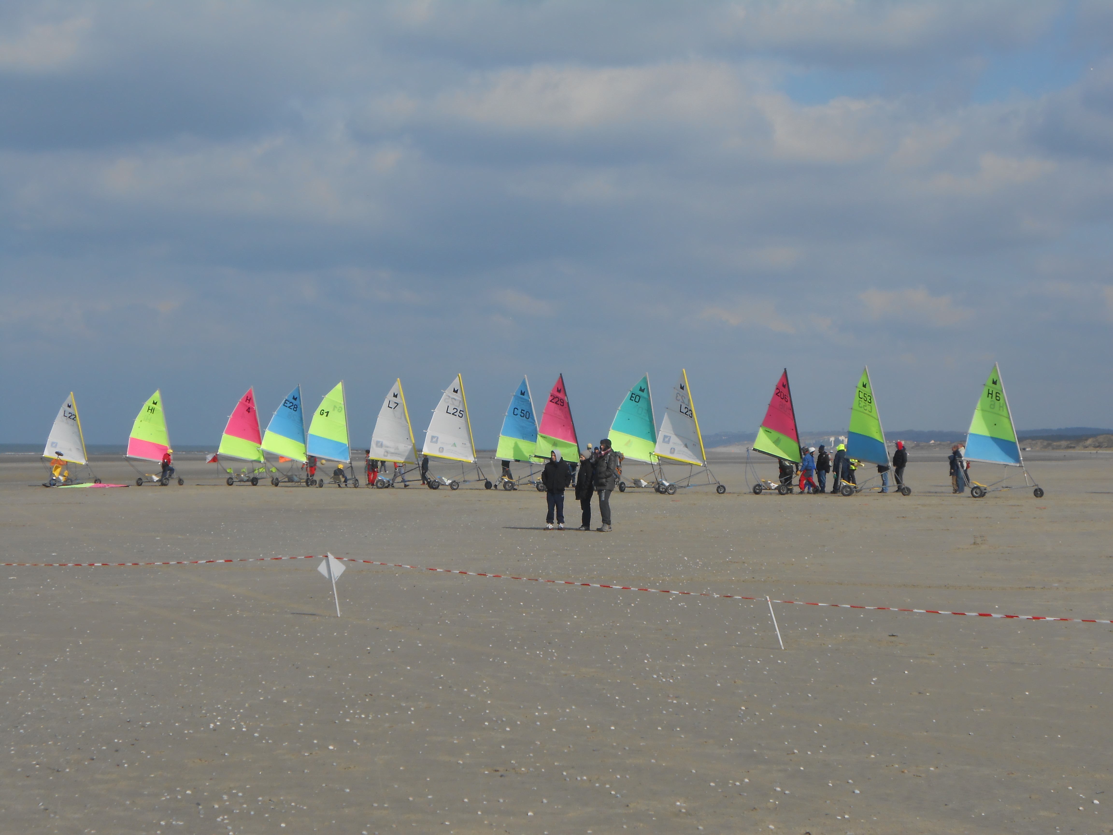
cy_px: 418
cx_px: 556
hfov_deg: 27.0
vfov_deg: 20.4
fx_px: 2315
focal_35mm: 72
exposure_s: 1/800
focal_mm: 12.8
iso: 80
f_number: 6
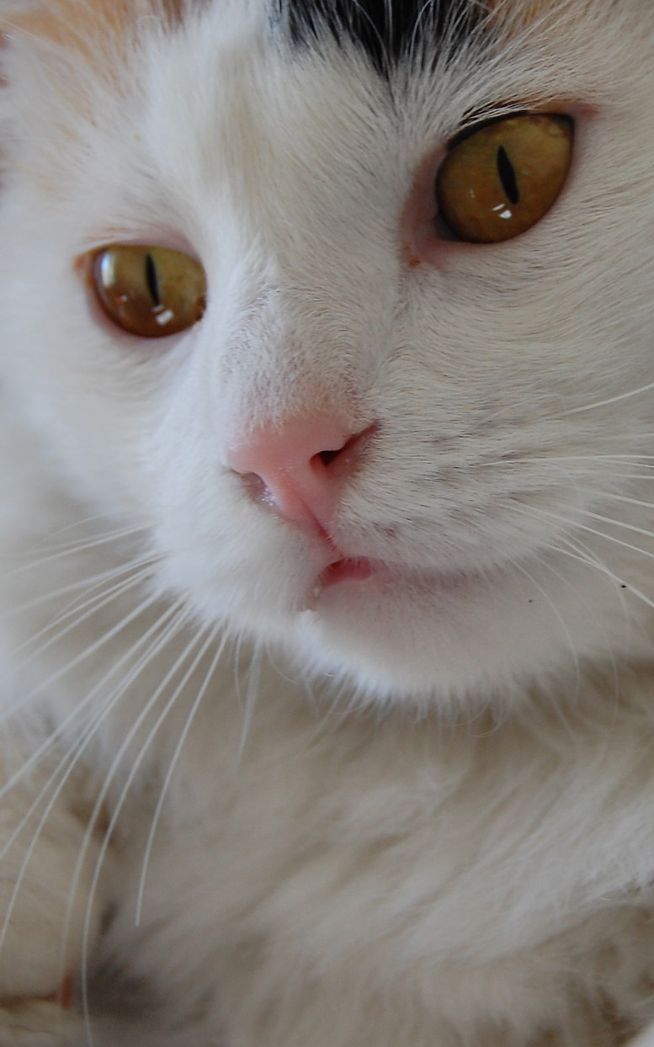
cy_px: 504
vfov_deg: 18.6
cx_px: 516
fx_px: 3195
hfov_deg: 11.6
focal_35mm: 112
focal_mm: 38
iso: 400
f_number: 5
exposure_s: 1/100
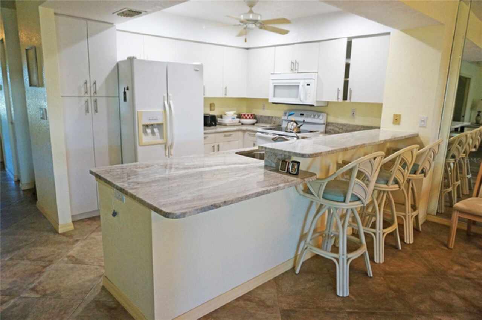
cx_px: 241
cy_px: 160
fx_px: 321
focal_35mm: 24
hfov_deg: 73.8
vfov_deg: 53.0
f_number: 4
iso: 1000
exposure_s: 1/160
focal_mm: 16
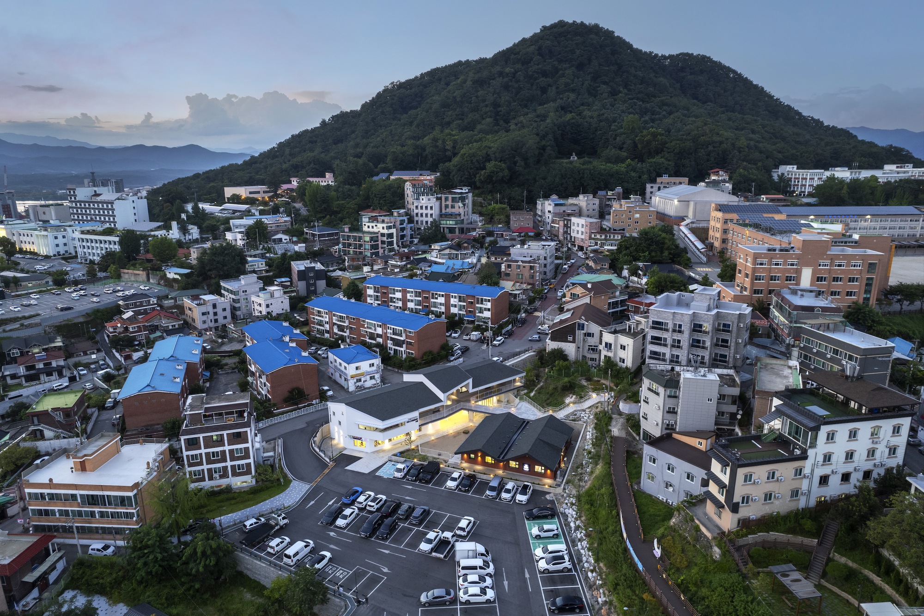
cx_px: 462
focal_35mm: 22
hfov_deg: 78.6
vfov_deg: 57.2
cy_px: 308
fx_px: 565
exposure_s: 1/30
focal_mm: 8.38
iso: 200
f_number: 2.8
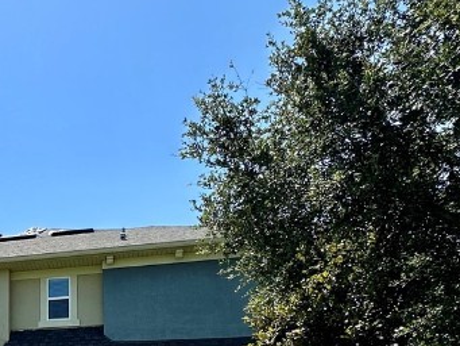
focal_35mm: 42
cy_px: 400
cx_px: -54
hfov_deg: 37.1
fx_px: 558
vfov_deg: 30.1
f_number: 2.2
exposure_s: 1/1511
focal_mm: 2.22
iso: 40
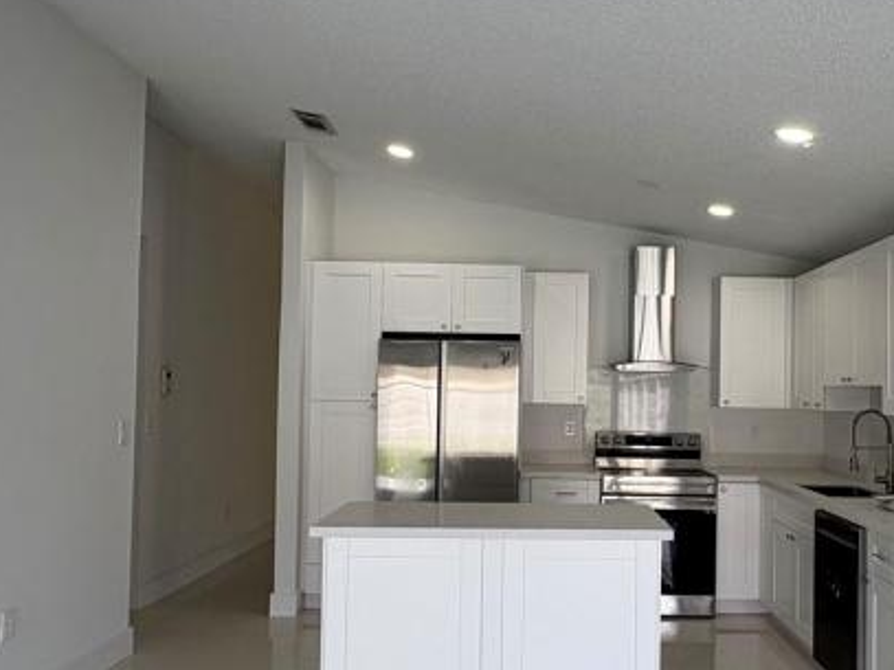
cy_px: 373
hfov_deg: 54.8
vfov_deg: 42.9
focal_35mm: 33
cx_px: 549
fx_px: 852
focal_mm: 2.22
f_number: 2.2
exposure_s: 1/99
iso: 40
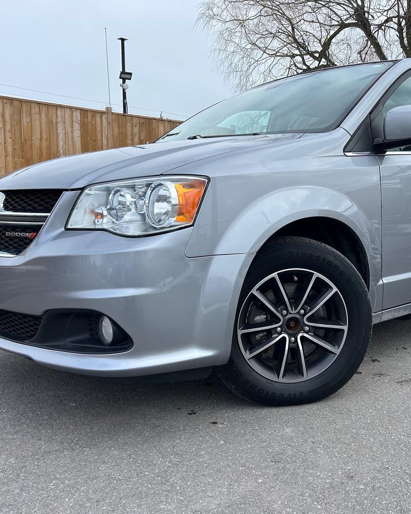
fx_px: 517
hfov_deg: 42.5
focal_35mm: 34
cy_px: 257
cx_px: 286
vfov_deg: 52.8
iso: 50
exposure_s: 1/2632
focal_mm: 5.7
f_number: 1.5
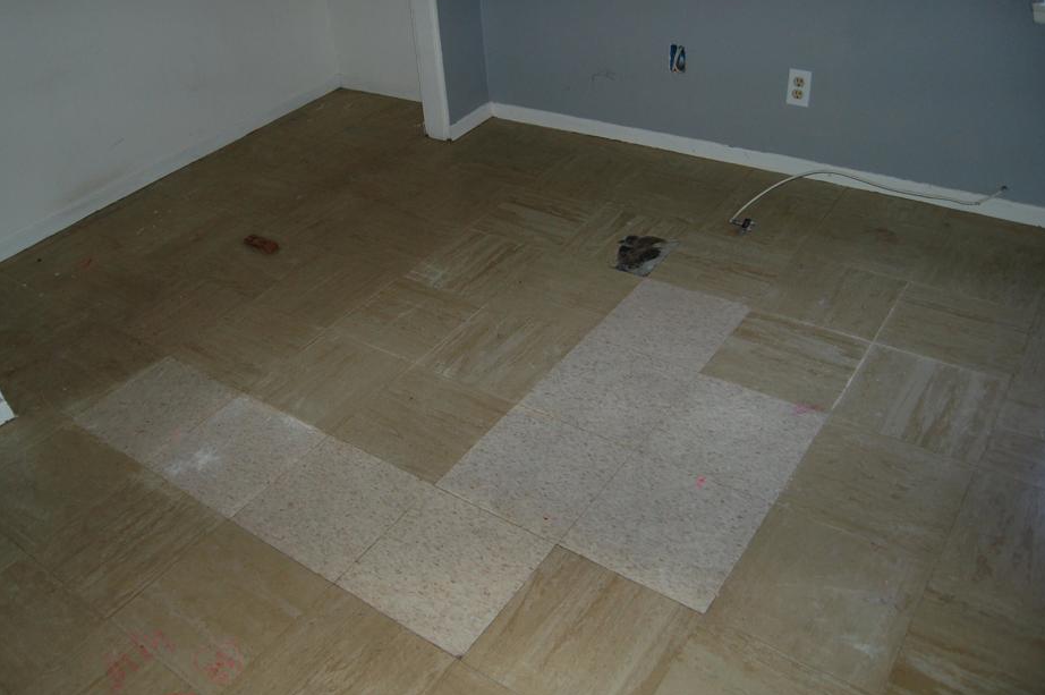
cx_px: 470
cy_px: 313
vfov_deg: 43.5
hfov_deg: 61.8
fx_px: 870
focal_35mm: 30
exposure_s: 1/60
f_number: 3.5
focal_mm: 18
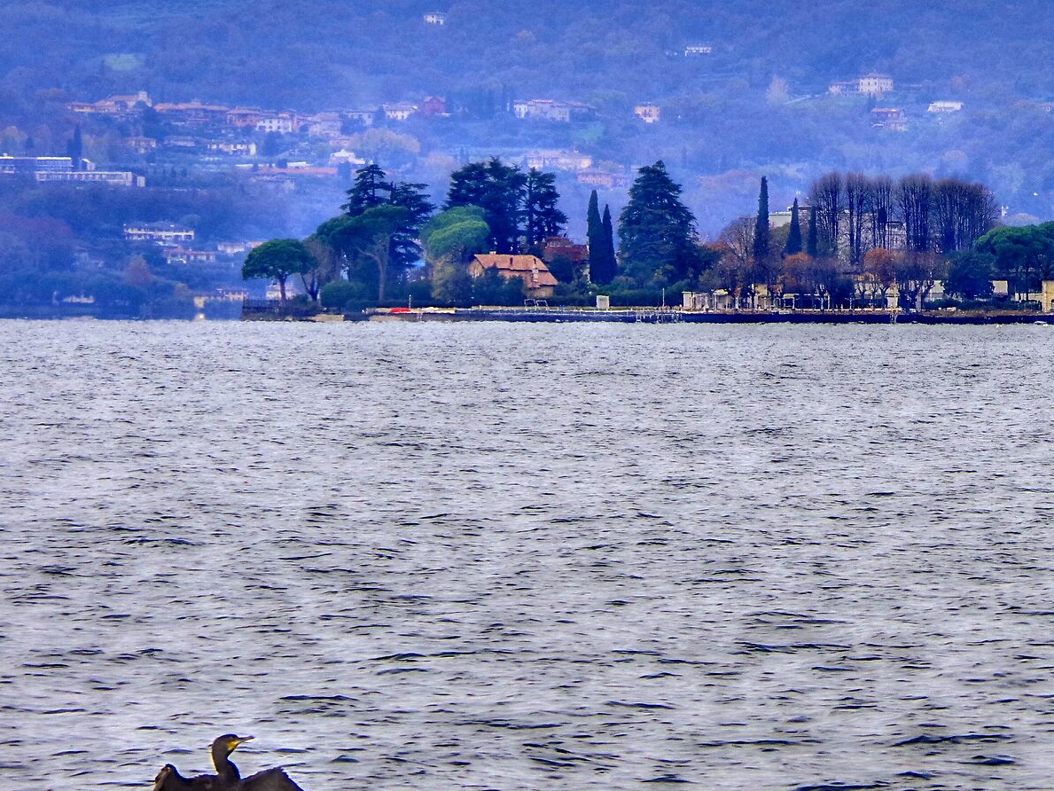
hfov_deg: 5.0
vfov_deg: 3.8
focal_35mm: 392
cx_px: 1034
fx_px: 11937
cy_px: 404
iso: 200
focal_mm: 135
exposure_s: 1/125
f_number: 11
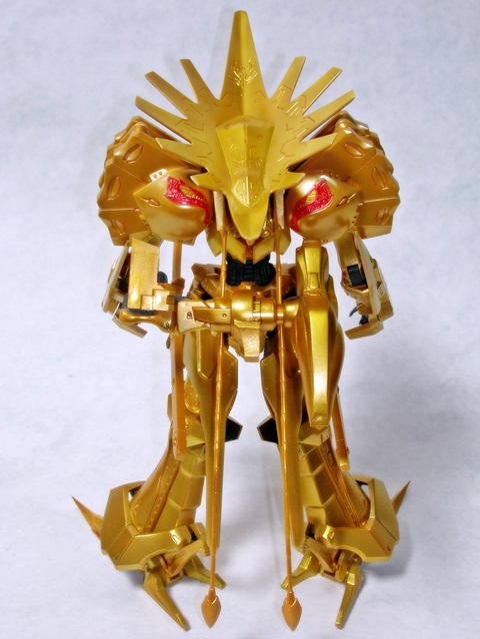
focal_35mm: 46
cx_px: 240
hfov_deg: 31.5
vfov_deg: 41.2
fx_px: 850
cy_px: 320
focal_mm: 7.7
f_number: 5.4
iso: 63
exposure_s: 1/1.4
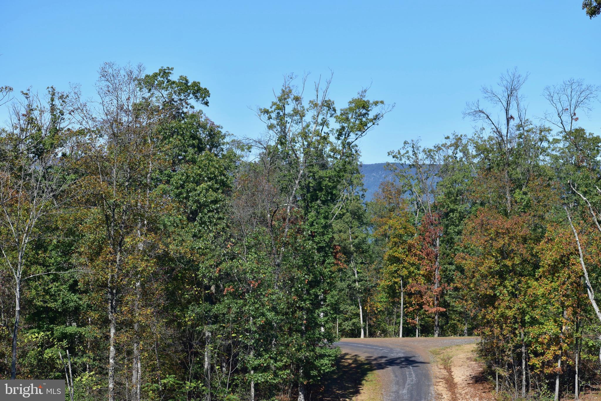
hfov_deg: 19.5
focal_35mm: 105
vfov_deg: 13.0
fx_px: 1753
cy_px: 200
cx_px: 300
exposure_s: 1/800
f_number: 6.3
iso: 200
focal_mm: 70
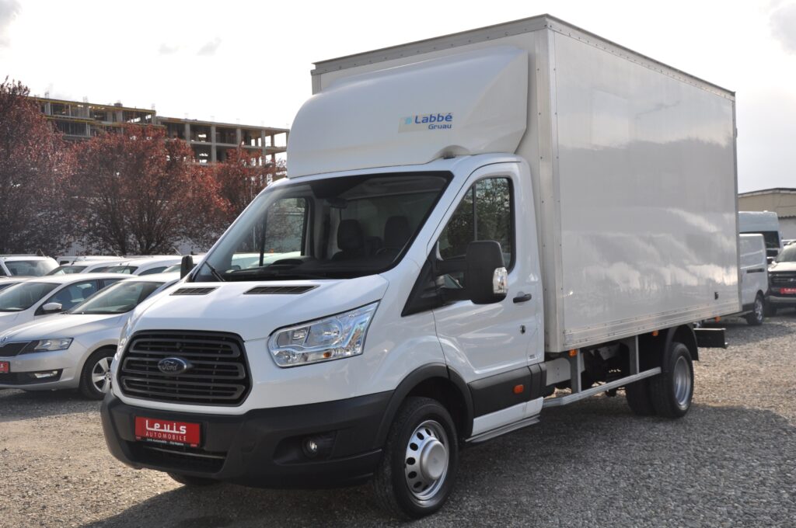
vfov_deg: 31.8
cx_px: 398
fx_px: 927
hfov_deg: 46.5
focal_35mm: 42
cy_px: 264
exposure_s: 1/320
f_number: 9
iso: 400
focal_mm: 28
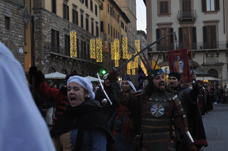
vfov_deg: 22.6
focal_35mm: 60
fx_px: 380
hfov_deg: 33.4
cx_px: 114
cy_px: 76
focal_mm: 40
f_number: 5.6
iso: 640
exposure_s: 1/60
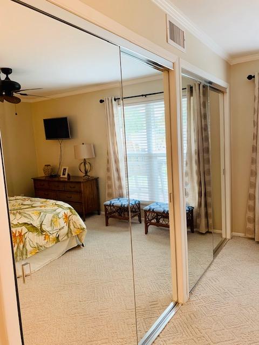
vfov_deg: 67.3
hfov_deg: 53.1
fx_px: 259
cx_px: 130
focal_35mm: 26
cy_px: 172
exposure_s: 1/60
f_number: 1.8
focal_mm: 4.25
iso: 125
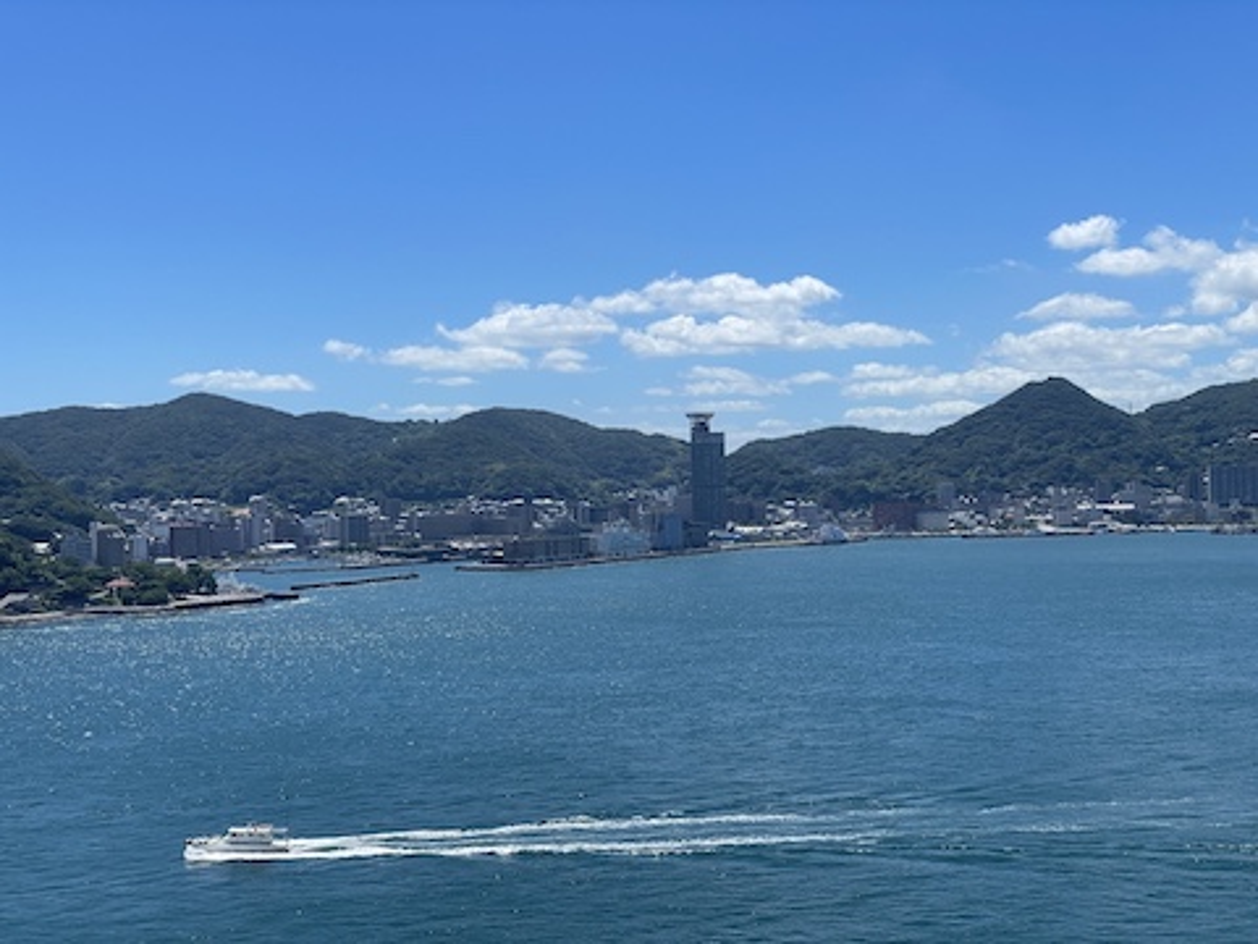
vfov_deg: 28.0
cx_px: 629
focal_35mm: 52
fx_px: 1890
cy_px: 472
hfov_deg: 36.8
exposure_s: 1/2283
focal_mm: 6
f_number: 2
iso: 25
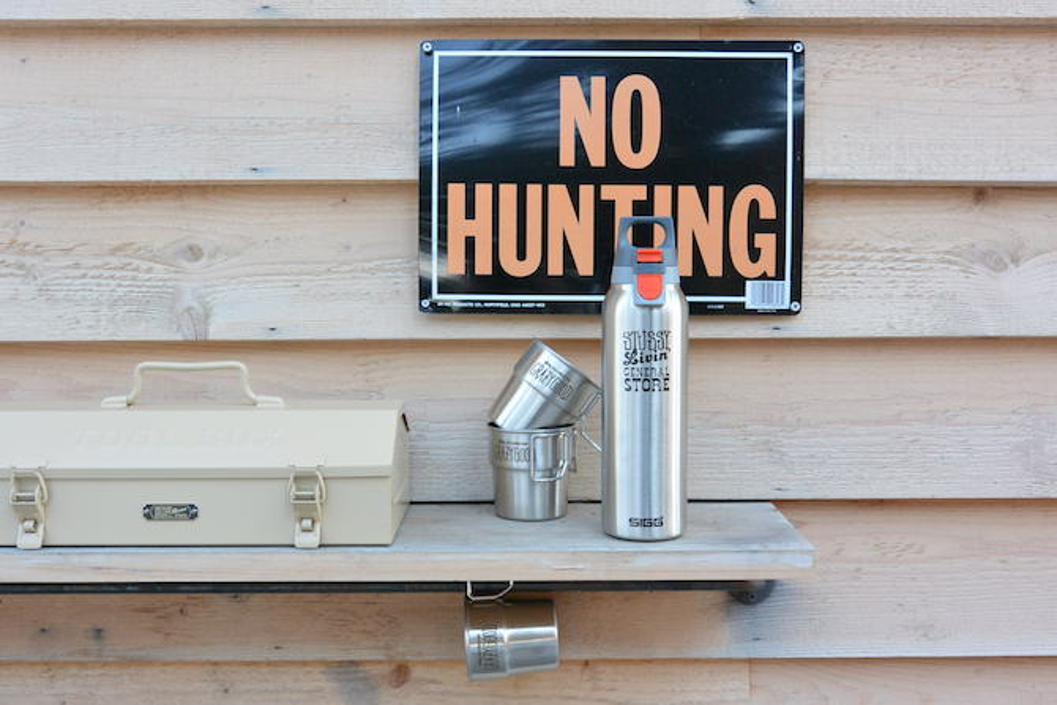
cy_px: 352
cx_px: 528
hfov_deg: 48.4
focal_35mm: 40
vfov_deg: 33.4
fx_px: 1175
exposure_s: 1/250
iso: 360
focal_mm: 15
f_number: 4.2
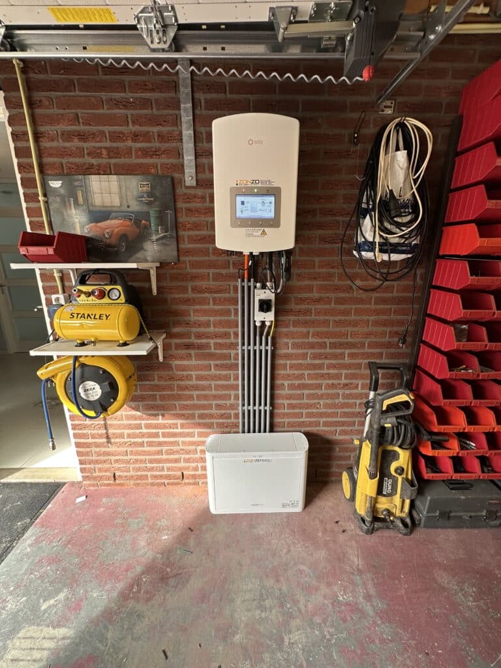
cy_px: 334
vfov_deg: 102.1
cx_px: 250
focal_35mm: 14
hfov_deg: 85.7
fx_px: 270
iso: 80
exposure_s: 1/99
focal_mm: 2.22
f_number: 2.2
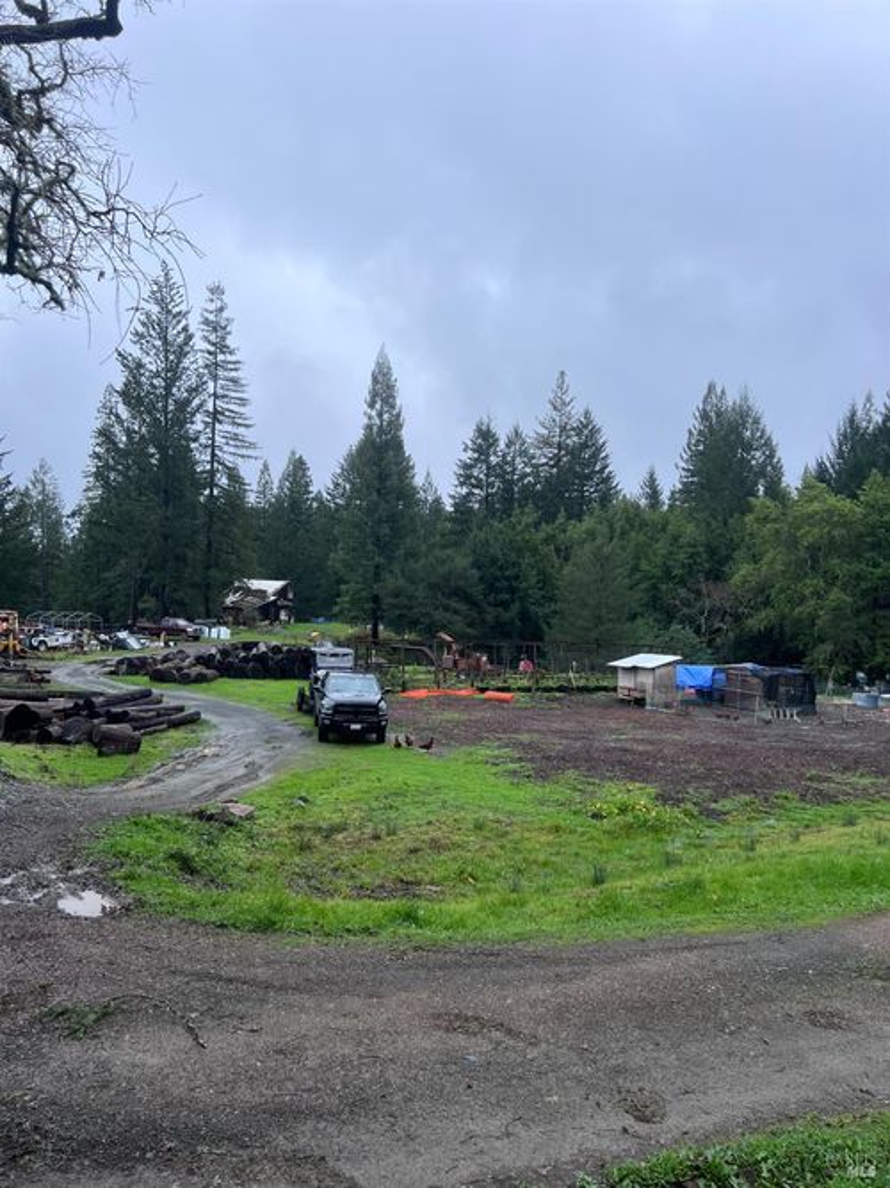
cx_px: 445
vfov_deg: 67.3
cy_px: 594
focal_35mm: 26
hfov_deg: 53.0
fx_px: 892
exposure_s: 1/1724
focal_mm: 5.7
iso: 50
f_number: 1.5
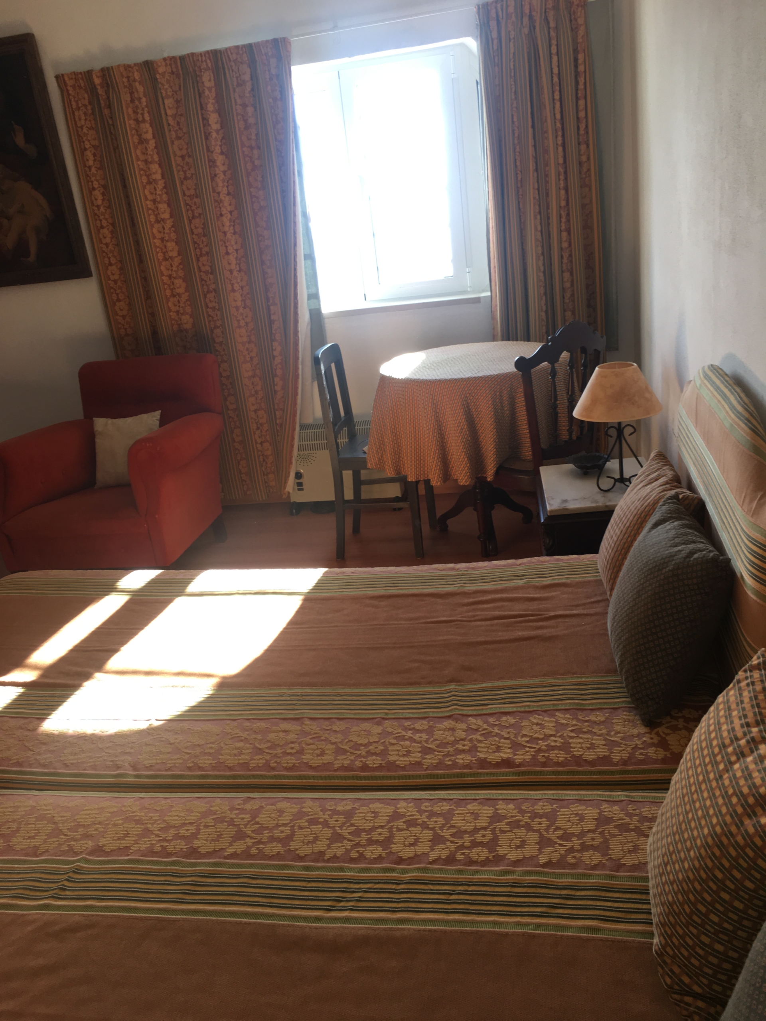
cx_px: 383
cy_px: 510
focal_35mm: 29
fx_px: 856
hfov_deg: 48.2
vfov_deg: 61.7
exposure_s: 1/33
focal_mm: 4.15
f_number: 2.2
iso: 32
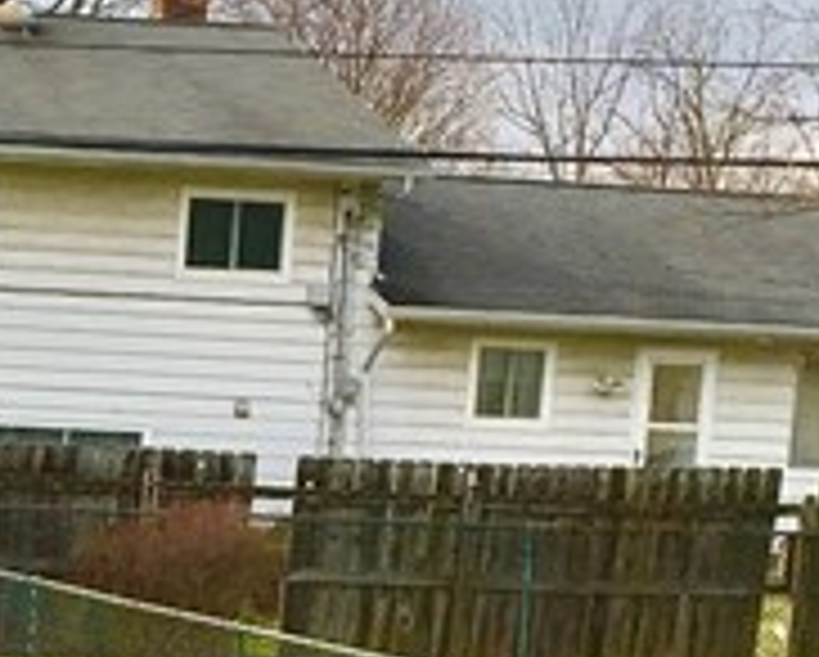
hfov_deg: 11.7
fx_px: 3858
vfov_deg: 9.5
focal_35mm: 159
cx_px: -306
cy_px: 896
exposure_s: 1/503
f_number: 2.2
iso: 25
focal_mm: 4.15
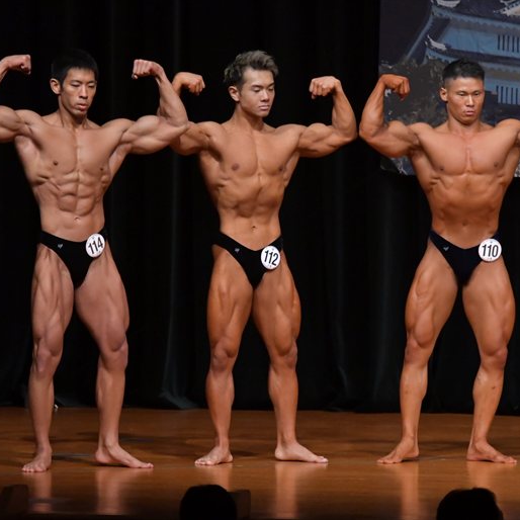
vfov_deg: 5.1
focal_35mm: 346
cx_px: 254
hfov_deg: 5.1
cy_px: 260
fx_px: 5880
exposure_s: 1/400
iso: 5000
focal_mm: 180
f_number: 5.6
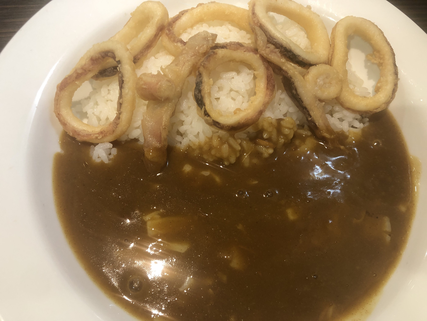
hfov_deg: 63.4
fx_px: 345
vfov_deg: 49.7
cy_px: 160
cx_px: 214
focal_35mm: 28
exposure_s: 1/17
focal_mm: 3.99
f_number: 1.8
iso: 40
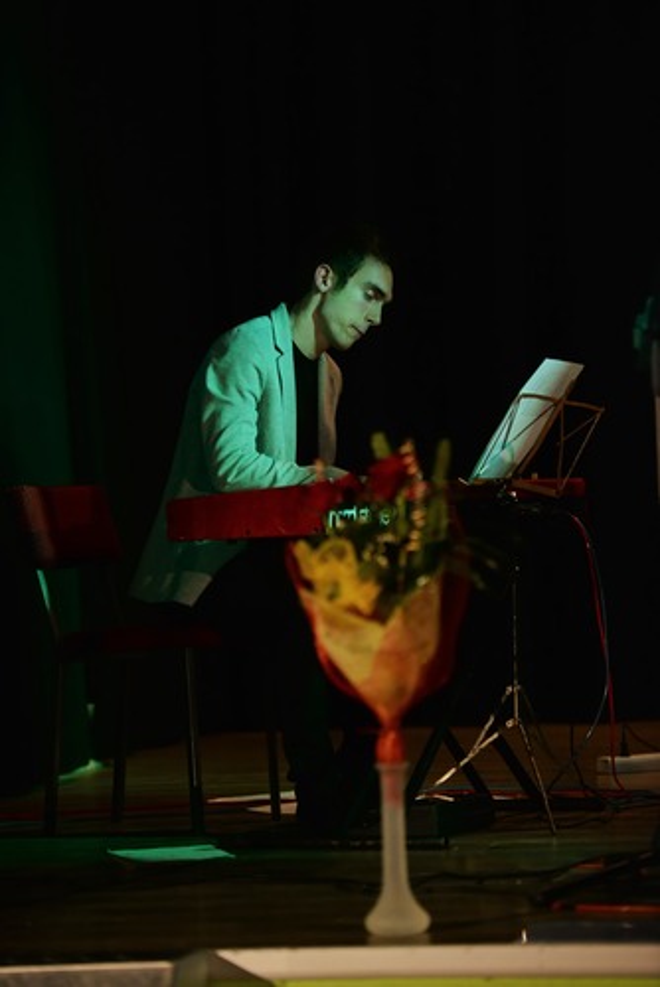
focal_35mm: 122
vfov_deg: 16.8
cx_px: 330
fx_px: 3350
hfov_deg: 11.3
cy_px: 494
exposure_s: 1/125
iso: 800
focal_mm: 122
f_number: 2.8
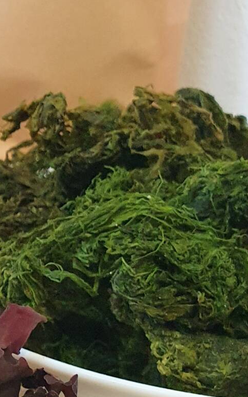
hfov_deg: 13.1
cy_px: 203
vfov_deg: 22.8
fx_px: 983
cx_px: -192
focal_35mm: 91
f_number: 2.4
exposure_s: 1/50
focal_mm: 4.32
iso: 640
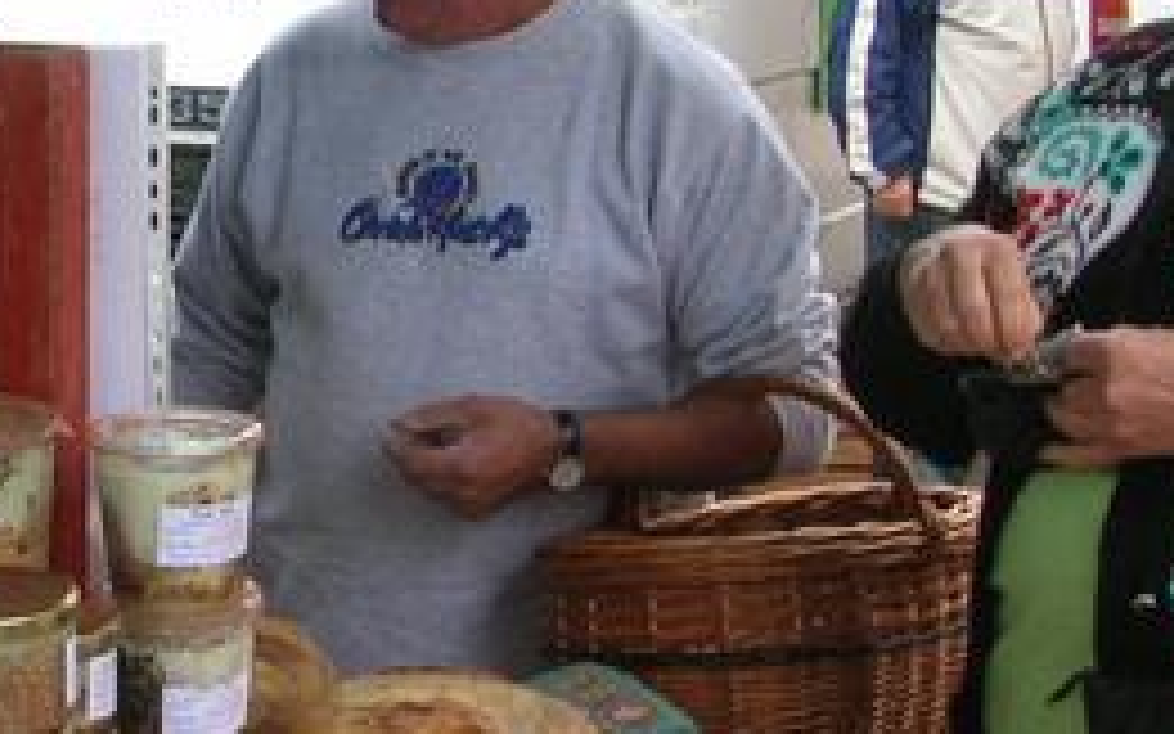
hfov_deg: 22.5
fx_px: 2911
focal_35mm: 91
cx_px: 225
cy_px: 378
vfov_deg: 14.4
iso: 50
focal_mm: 5.8
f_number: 2.8
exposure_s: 1/51.8
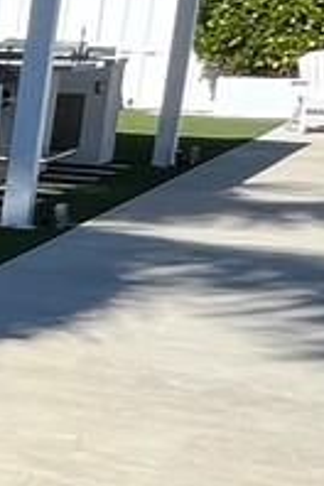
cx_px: -1063
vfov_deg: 18.7
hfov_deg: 7.5
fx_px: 1471
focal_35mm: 109
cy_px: 295
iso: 32
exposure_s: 1/2096
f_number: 1.8
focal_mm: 1.57
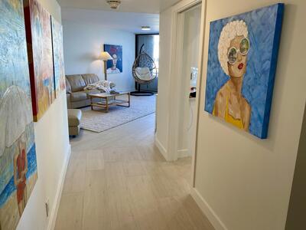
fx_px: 230
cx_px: 153
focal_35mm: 26
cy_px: 115
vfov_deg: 53.1
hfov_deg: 67.3
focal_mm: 4.25
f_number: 1.8
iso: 80
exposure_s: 1/120
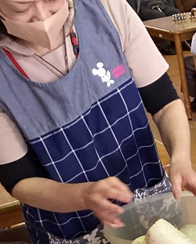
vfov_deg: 18.7
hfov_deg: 15.4
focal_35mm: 97
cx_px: 218
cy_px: 289
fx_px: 703
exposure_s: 1/60
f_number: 2.4
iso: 200
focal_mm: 3.3
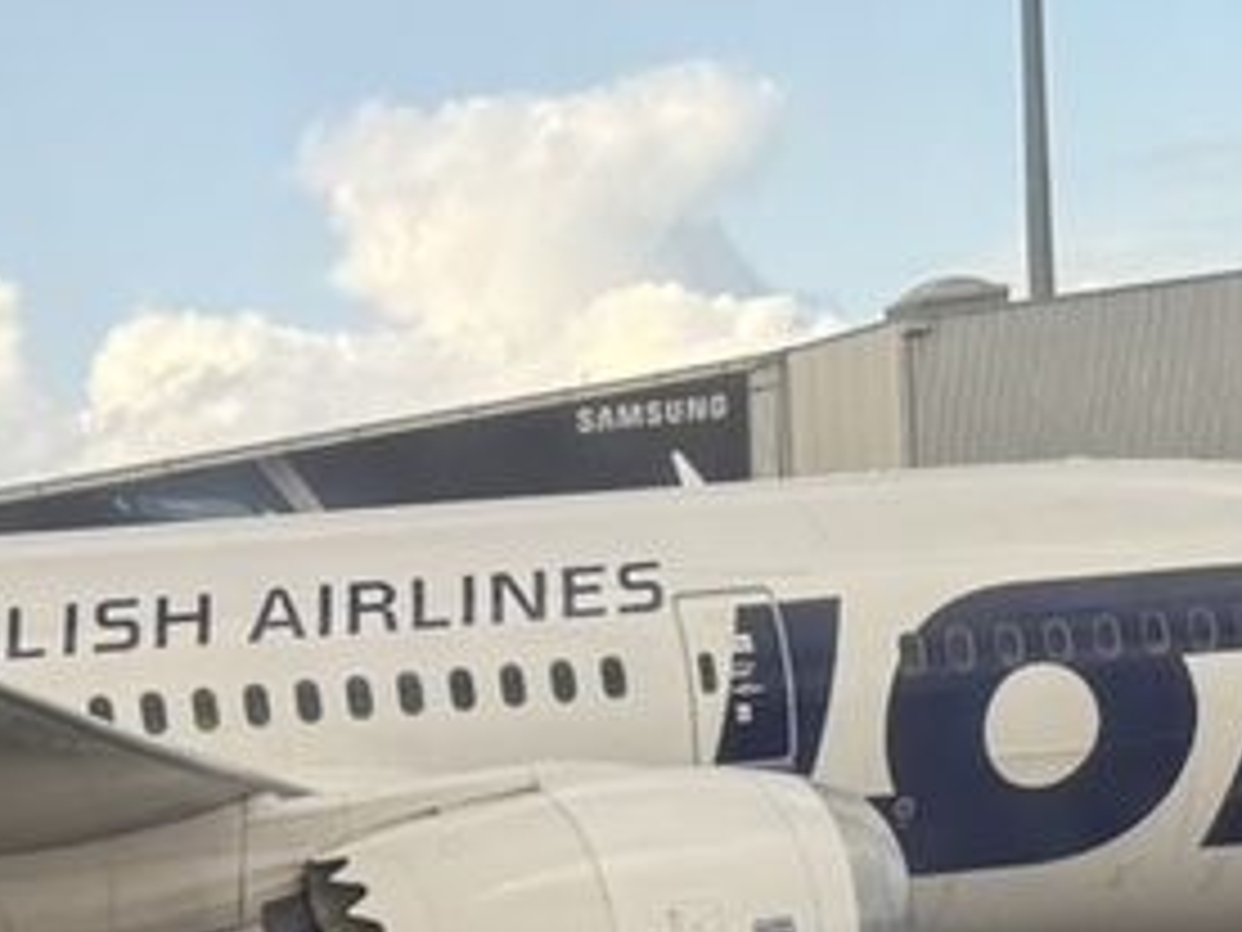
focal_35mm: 139
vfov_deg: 10.3
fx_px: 4987
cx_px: -324
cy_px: 1477
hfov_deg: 13.7
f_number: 1.78
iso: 80
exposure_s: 1/1076
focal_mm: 6.76
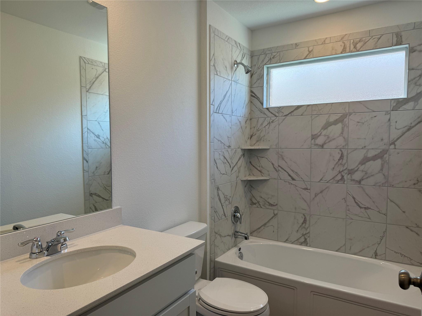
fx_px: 293
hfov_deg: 71.6
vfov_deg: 56.8
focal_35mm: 24
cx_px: 211
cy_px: 158
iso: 64
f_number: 1.78
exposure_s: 1/178
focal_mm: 6.76
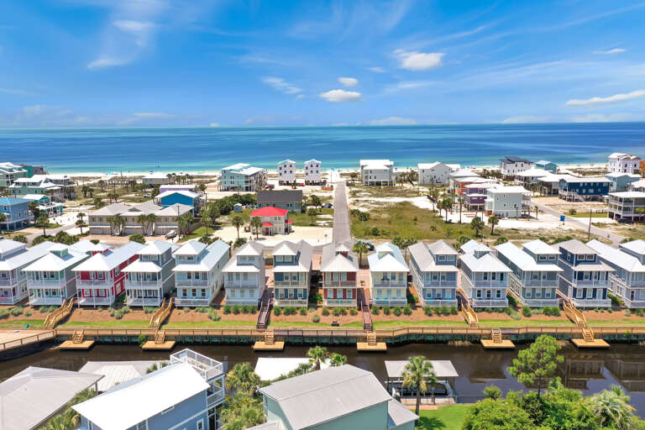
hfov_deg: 65.5
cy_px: 215
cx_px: 322
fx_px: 502
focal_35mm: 28
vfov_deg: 46.4
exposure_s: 1/400
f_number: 5.6
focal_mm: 10.26
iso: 100
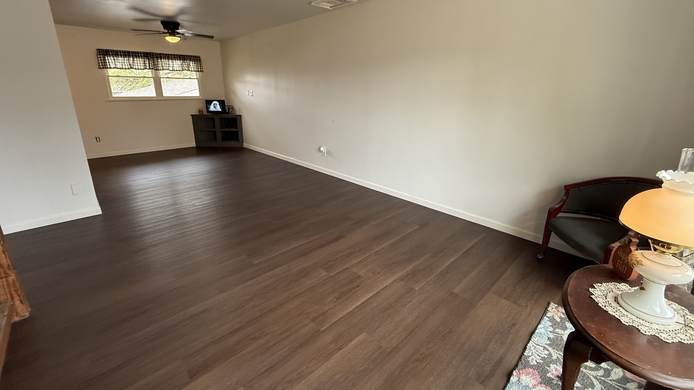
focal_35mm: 16
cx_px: 348
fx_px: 294
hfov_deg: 99.4
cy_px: 170
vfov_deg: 66.8
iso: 400
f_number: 2.2
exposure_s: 1/120
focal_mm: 2.22
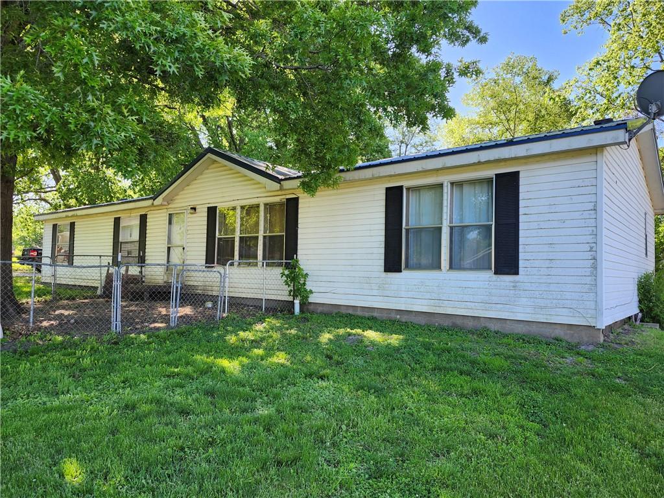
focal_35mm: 23
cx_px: 332
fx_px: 441
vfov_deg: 58.9
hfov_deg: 73.9
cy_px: 249
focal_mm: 5.54
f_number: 1.8
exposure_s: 1/217
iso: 25
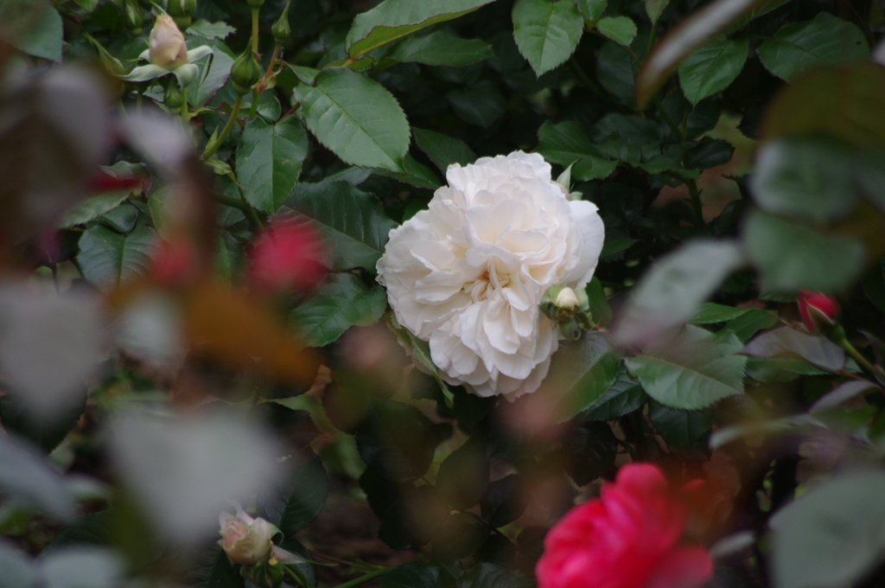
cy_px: 294
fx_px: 9575
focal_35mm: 390
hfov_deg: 5.3
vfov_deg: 3.5
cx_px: 442
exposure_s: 1/400
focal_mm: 260
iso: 400
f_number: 5.6
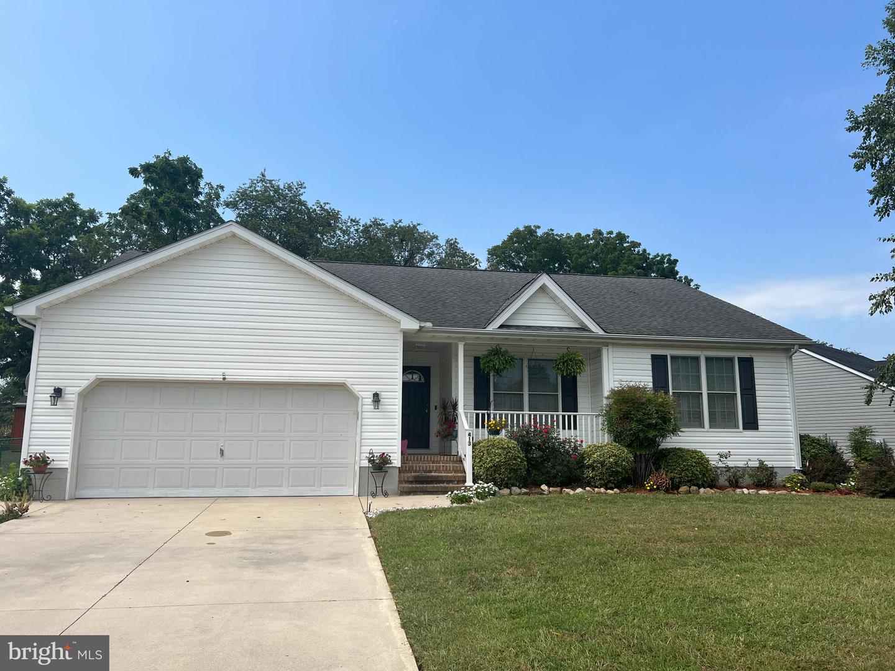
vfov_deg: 53.1
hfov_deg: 67.3
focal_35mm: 26
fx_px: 672
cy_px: 336
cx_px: 448
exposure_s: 1/5076
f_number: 1.5
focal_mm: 5.7
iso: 50
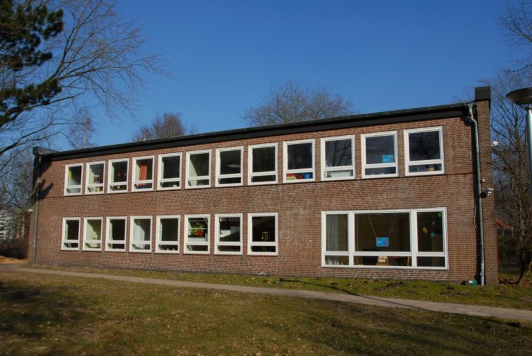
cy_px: 178
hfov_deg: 61.9
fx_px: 444
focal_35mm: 30
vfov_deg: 43.7
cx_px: 266
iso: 100
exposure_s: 1/320
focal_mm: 20
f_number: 9
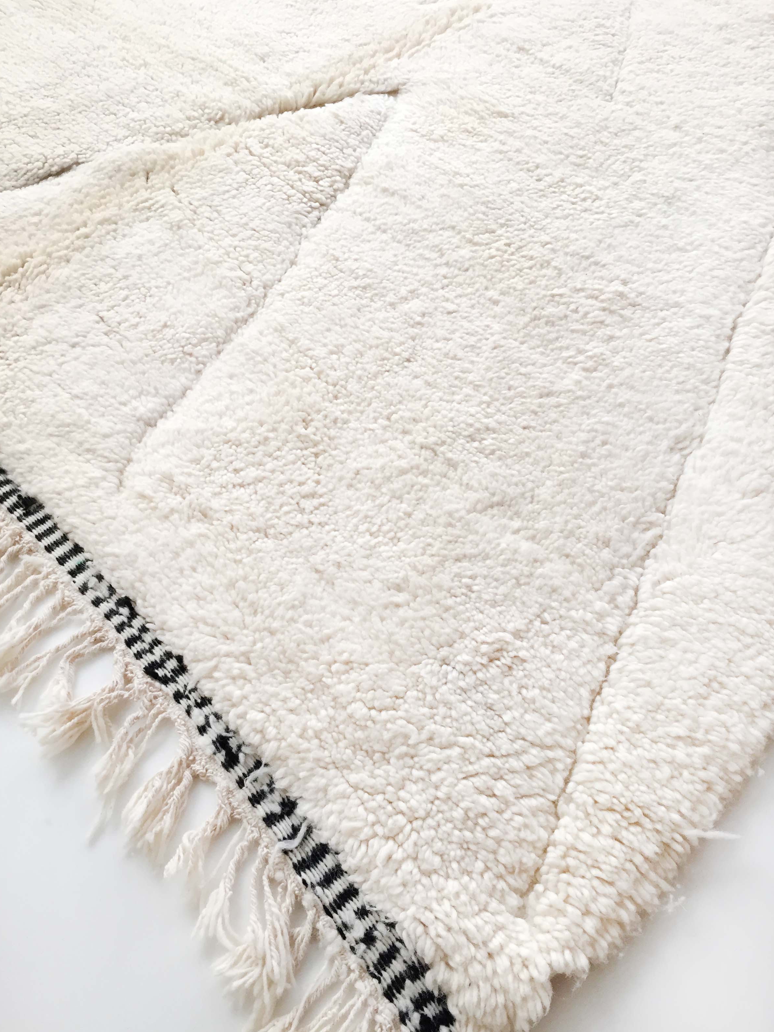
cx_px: 392
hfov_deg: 46.8
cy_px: 506
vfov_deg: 60.0
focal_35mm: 30
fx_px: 894
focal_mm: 4.15
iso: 32
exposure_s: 1/33
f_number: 2.2
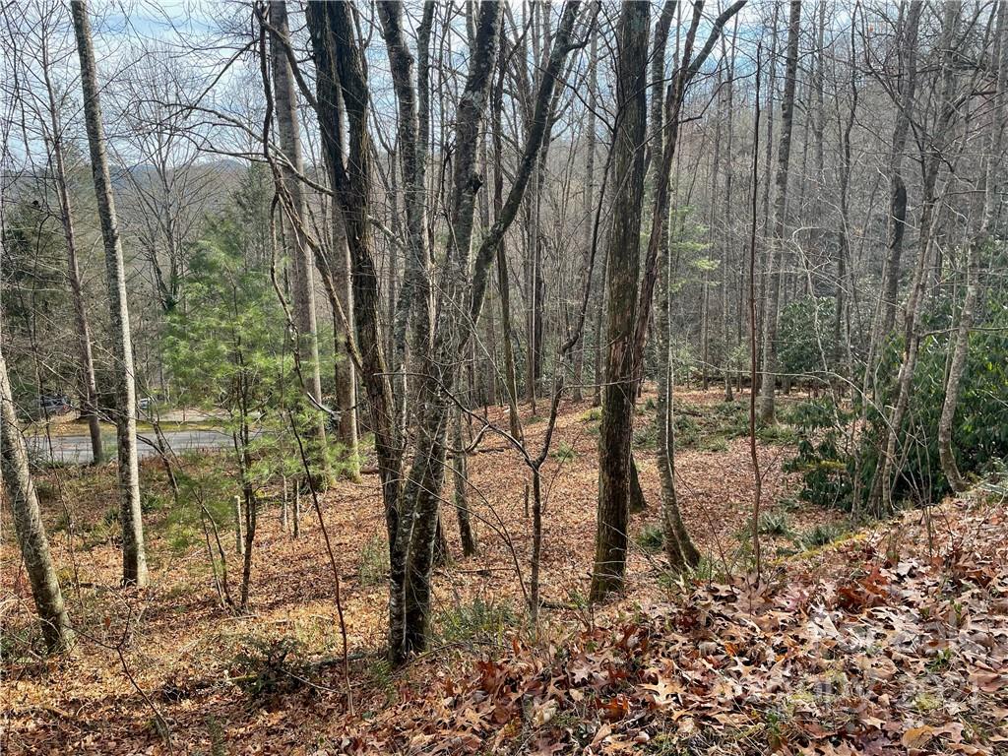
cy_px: 378
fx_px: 757
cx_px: 504
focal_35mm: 26
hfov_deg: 67.3
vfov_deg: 53.1
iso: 32
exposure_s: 1/537
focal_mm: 4.2
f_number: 1.6
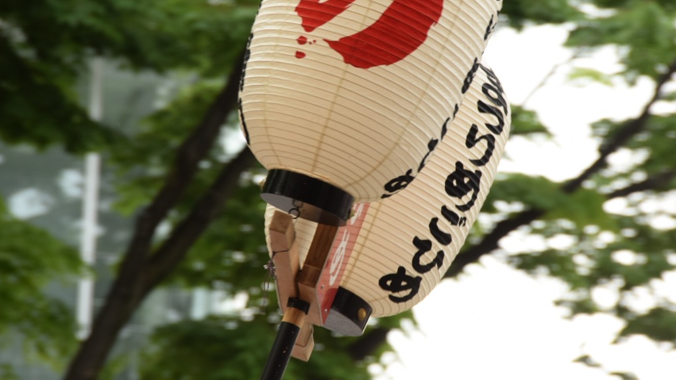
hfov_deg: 6.9
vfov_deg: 3.9
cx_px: 338
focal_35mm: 315
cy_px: 155
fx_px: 5646
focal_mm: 200
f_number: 11
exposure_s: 1/30
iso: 400
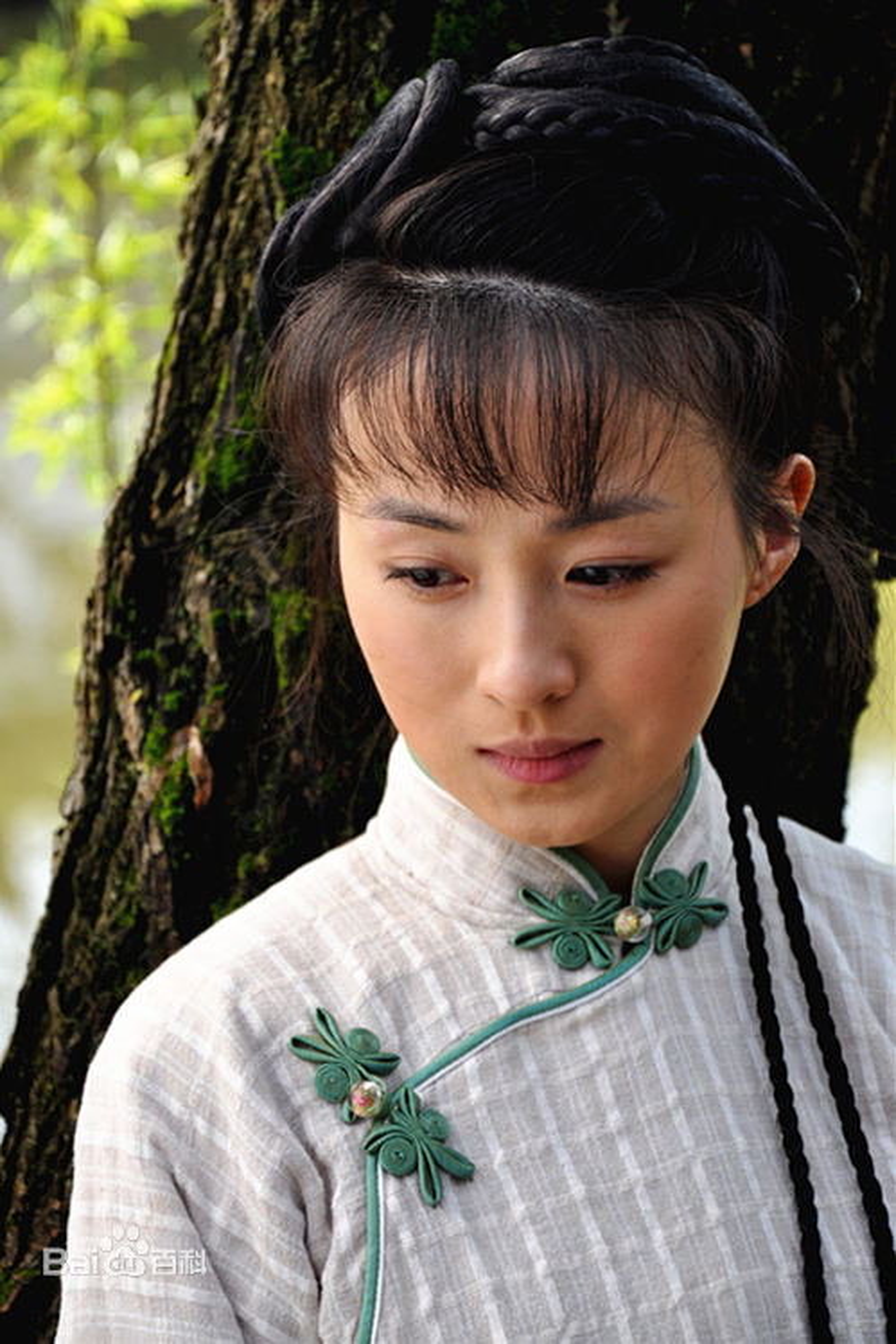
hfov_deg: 9.3
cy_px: 672
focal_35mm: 147
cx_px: 448
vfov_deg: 14.0
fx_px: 5485
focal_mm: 98
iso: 200
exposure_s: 1/200
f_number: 5.6
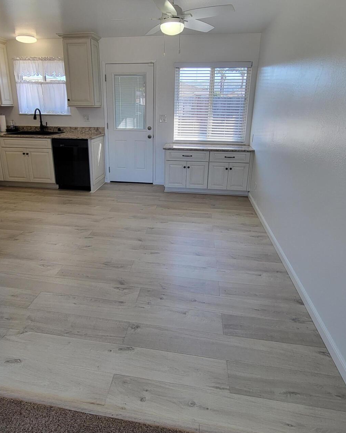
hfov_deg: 67.8
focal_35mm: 20
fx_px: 256
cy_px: 188
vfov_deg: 80.0
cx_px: 150
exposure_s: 1/120
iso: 64
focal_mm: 2.2
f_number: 2.2
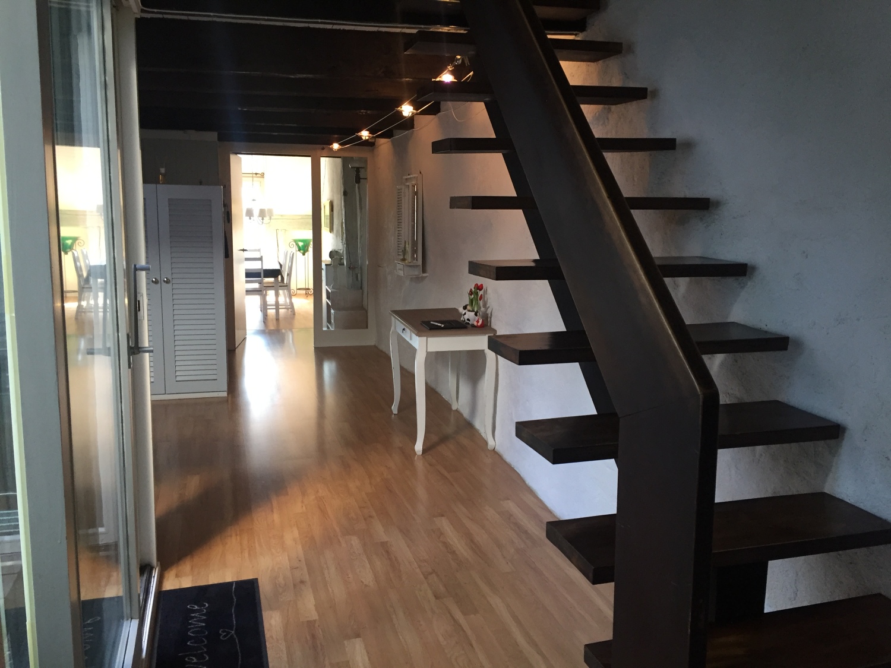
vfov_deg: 48.2
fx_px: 746
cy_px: 334
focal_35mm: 29
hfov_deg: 61.7
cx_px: 446
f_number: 2.2
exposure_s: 1/33
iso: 80
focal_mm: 4.15
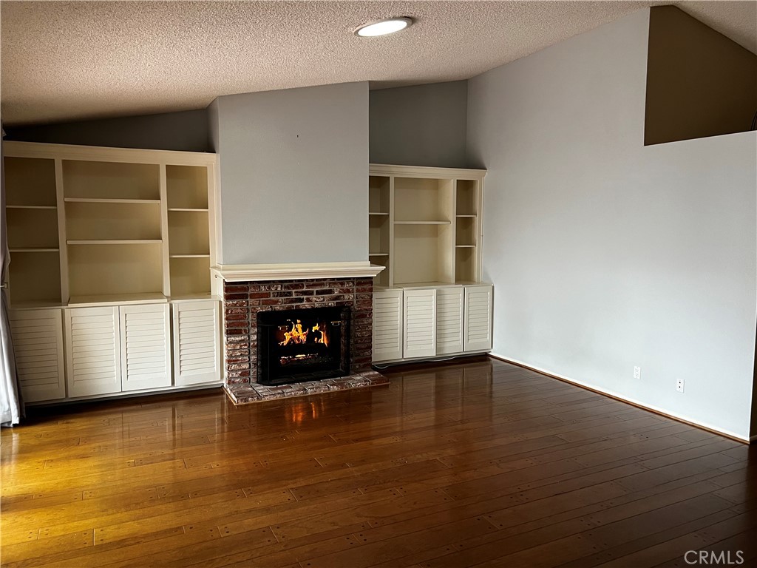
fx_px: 569
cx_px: 378
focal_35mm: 26
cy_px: 284
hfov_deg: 67.3
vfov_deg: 53.1
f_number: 1.5
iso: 320
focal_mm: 5.7
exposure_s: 1/60
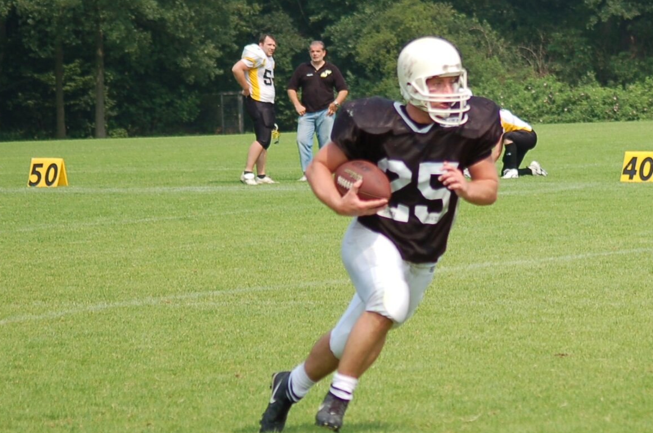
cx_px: 573
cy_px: 202
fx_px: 5124
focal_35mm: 283
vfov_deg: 4.8
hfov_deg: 7.3
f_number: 4.5
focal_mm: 100
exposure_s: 1/1250
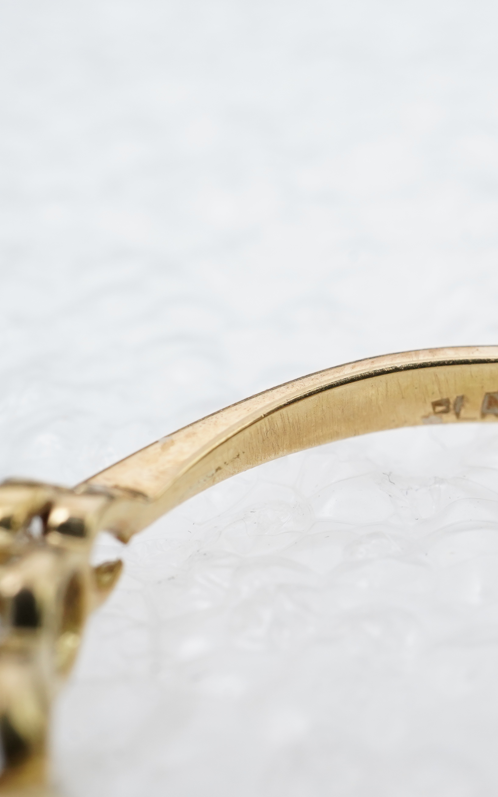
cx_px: 562
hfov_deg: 18.1
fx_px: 1498
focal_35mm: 69
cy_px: 399
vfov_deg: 29.8
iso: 640
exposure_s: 1/100
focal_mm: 30
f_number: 20
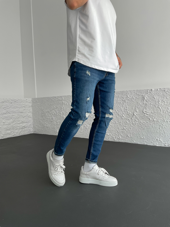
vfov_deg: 61.7
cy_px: 114
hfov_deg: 48.2
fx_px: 190
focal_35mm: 29
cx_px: 85
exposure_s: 1/130
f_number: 1.8
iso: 16
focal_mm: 3
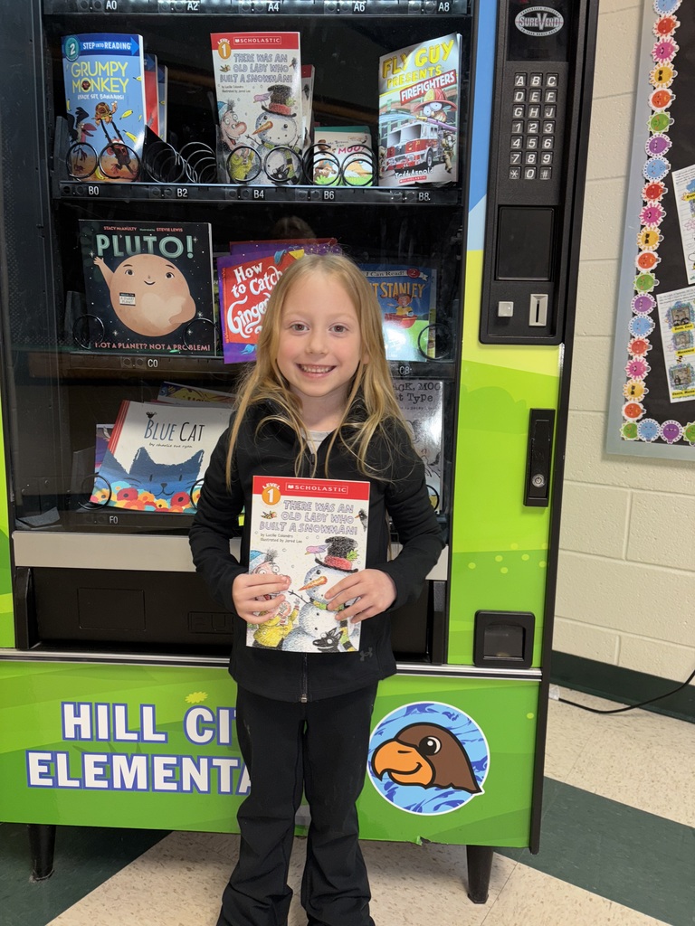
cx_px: 348
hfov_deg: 53.1
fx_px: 696
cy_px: 463
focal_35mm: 26
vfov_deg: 67.3
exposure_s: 1/31
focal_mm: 5.96
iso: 50
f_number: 1.6
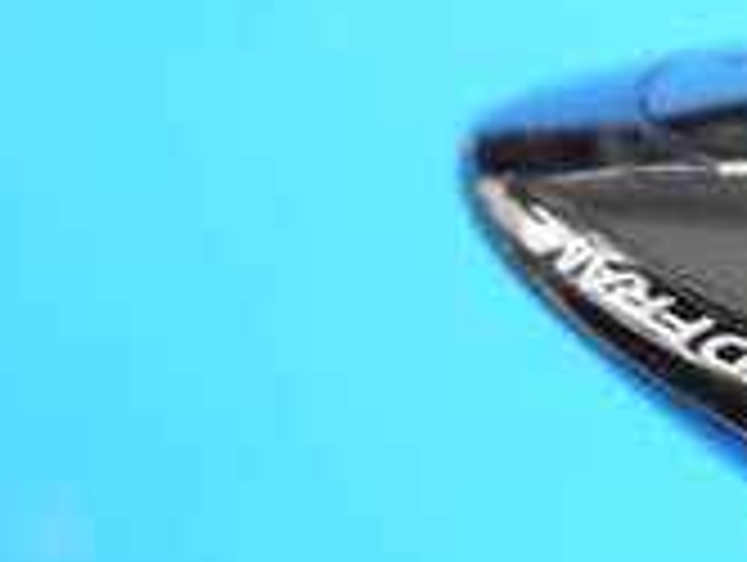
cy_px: 769
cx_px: 1390
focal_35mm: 200
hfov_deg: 9.4
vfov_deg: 7.4
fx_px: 4322
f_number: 4.7
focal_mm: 26
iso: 500
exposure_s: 1/60
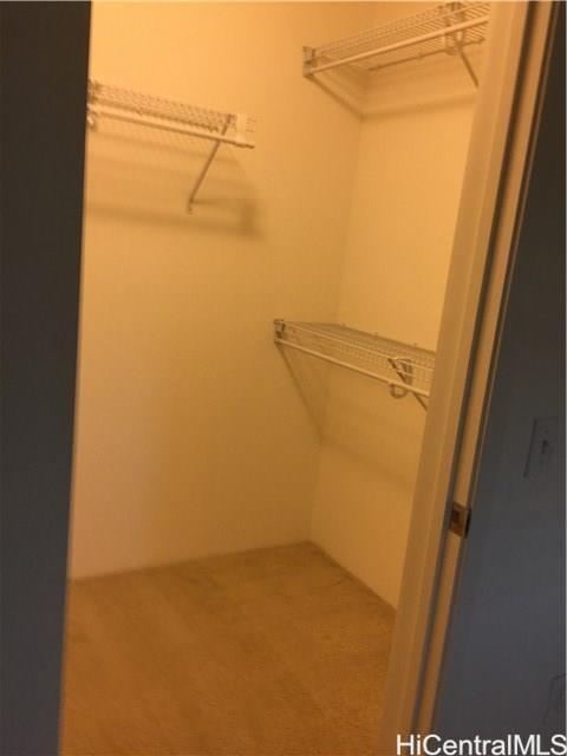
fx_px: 633
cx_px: 284
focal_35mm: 29
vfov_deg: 61.7
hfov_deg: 48.2
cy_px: 378
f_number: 2.2
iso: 50
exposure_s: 1/15
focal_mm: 4.15
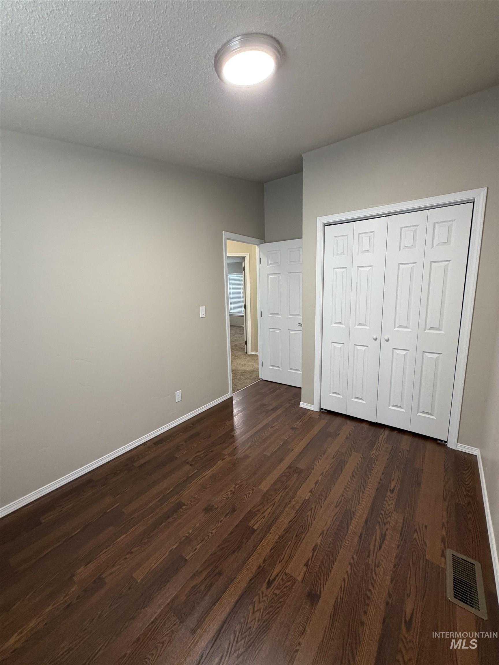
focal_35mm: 14
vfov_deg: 102.1
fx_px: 269
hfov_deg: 85.7
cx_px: 250
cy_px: 332
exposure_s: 1/60
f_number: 2.2
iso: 250
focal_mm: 2.22
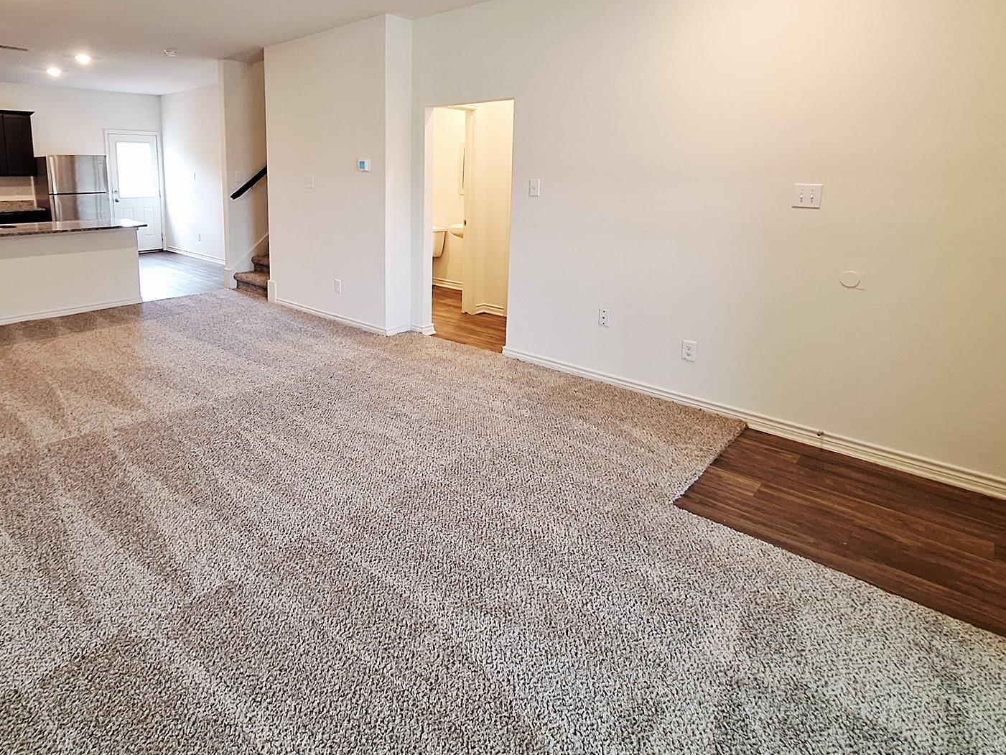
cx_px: 396
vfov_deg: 67.0
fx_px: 552
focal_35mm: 19
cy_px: 257
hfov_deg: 83.5
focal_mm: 1.74
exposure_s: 1/40
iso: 200
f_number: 2.2
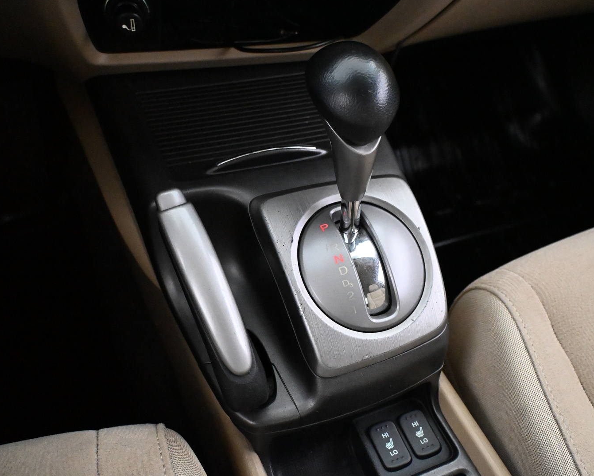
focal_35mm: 35
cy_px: 237
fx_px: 613
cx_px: 326
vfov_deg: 42.4
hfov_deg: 51.6
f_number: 3.8
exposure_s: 1/60
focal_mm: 20.5
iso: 9000
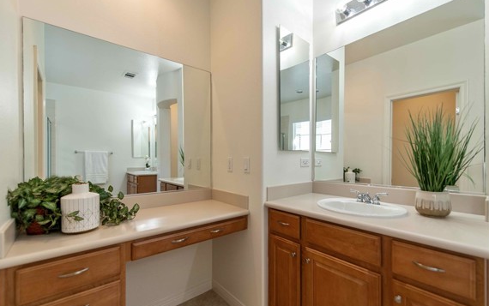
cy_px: 159
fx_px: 213
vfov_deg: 71.3
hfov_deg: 97.5
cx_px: 268
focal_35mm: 16
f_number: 2.8
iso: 400
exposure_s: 1/200
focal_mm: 14
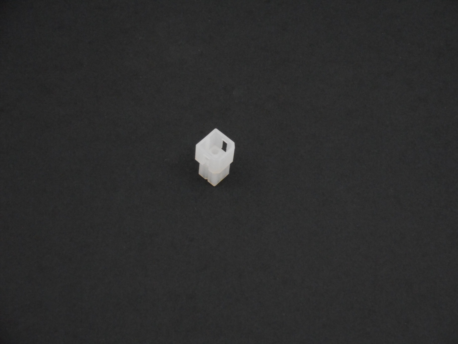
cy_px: 172
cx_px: 229
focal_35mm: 89
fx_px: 1178
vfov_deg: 16.6
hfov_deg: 22.0
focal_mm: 15.9
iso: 800
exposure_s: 1/30
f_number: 5.6
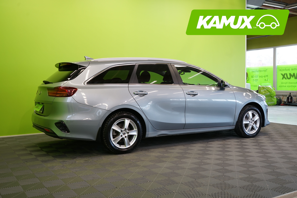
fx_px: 305
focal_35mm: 37
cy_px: 99
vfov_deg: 35.9
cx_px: 148
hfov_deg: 51.9
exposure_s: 1/40
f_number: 5.6
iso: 500
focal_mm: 37
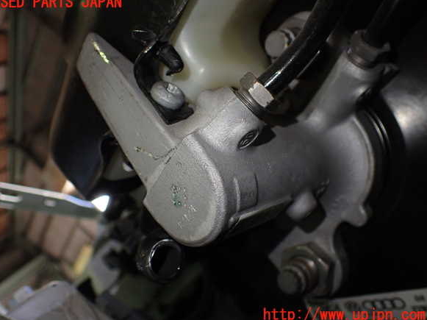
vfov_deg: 45.4
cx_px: 209
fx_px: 382
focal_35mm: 31
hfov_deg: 58.4
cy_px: 159
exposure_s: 1/125
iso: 320
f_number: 2.3
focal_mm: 5.4
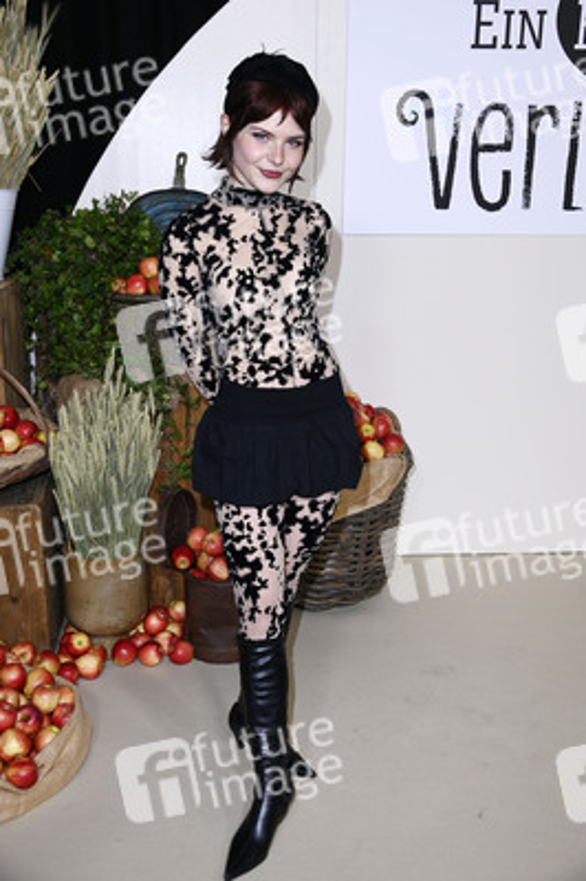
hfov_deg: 31.8
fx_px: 1027
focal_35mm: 42
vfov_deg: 46.4
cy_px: 440
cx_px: 293
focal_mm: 42
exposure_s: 1/250
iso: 500
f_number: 5
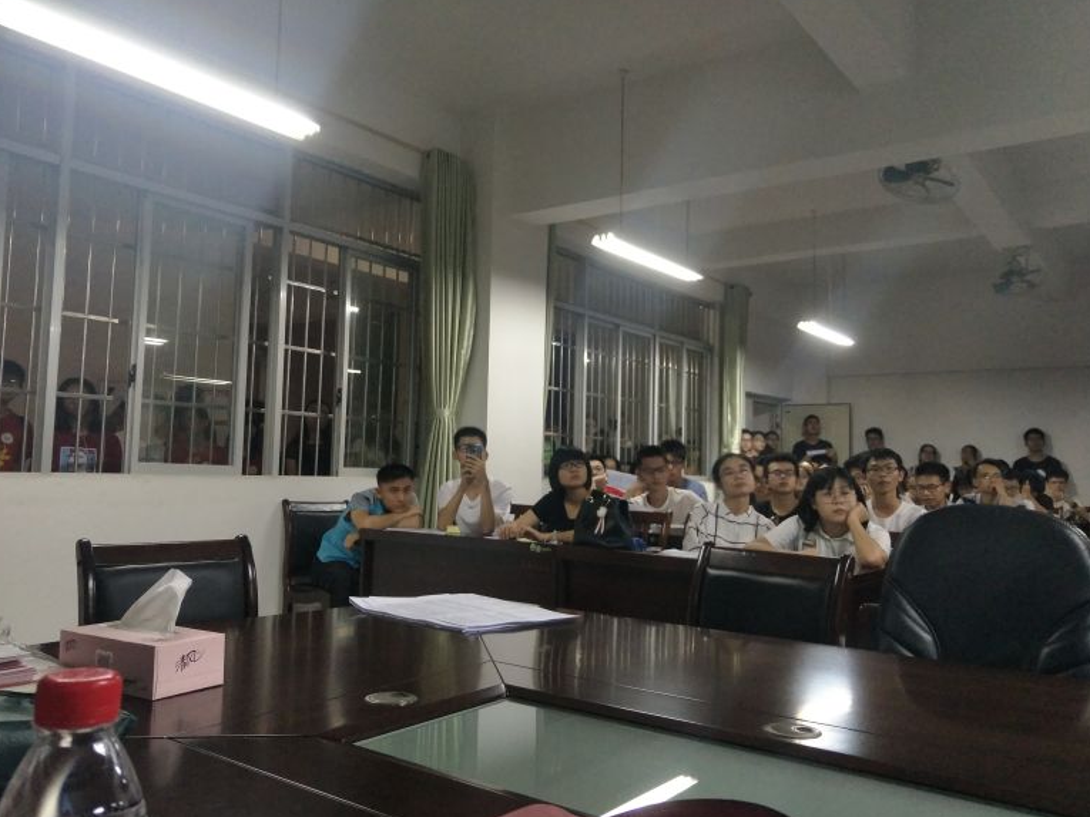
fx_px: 724
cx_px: 529
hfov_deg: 73.9
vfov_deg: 58.9
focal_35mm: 23
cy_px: 408
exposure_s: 1/33.3
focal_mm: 3.79
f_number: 2
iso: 362
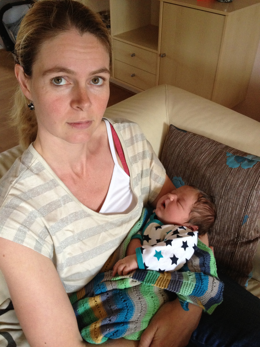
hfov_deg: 40.7
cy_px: 174
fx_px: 351
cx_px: 130
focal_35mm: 35
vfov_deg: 52.6
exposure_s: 1/20
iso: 250
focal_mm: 4.28
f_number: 2.4
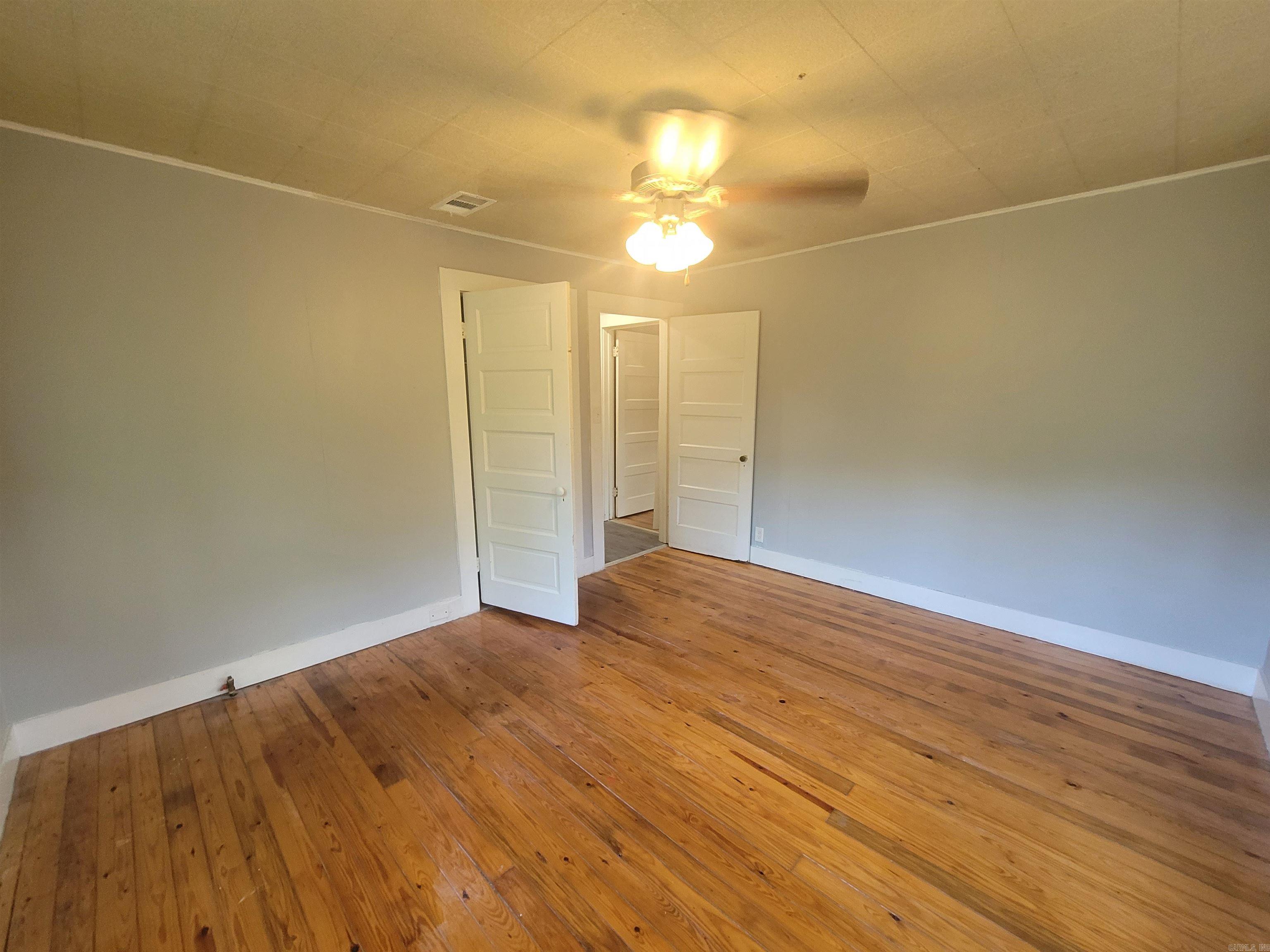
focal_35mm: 13
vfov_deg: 89.9
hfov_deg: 106.2
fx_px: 477
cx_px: 635
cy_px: 476
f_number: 2.2
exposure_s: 1/40
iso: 320
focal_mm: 2.2
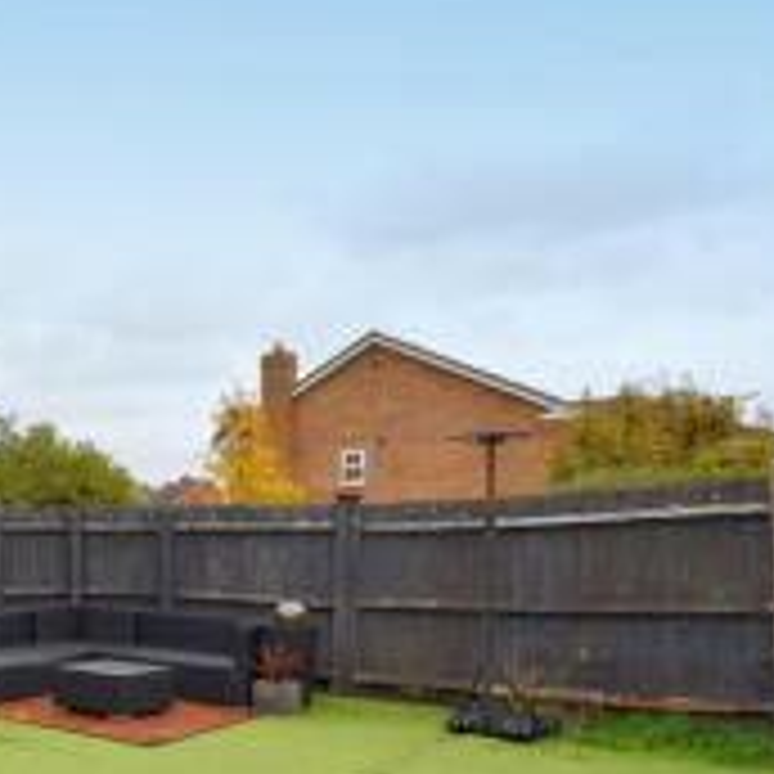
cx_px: -112
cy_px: 533
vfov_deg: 48.7
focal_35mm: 33
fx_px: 835
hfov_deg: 39.0
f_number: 8
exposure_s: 1/250
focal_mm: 14
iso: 320
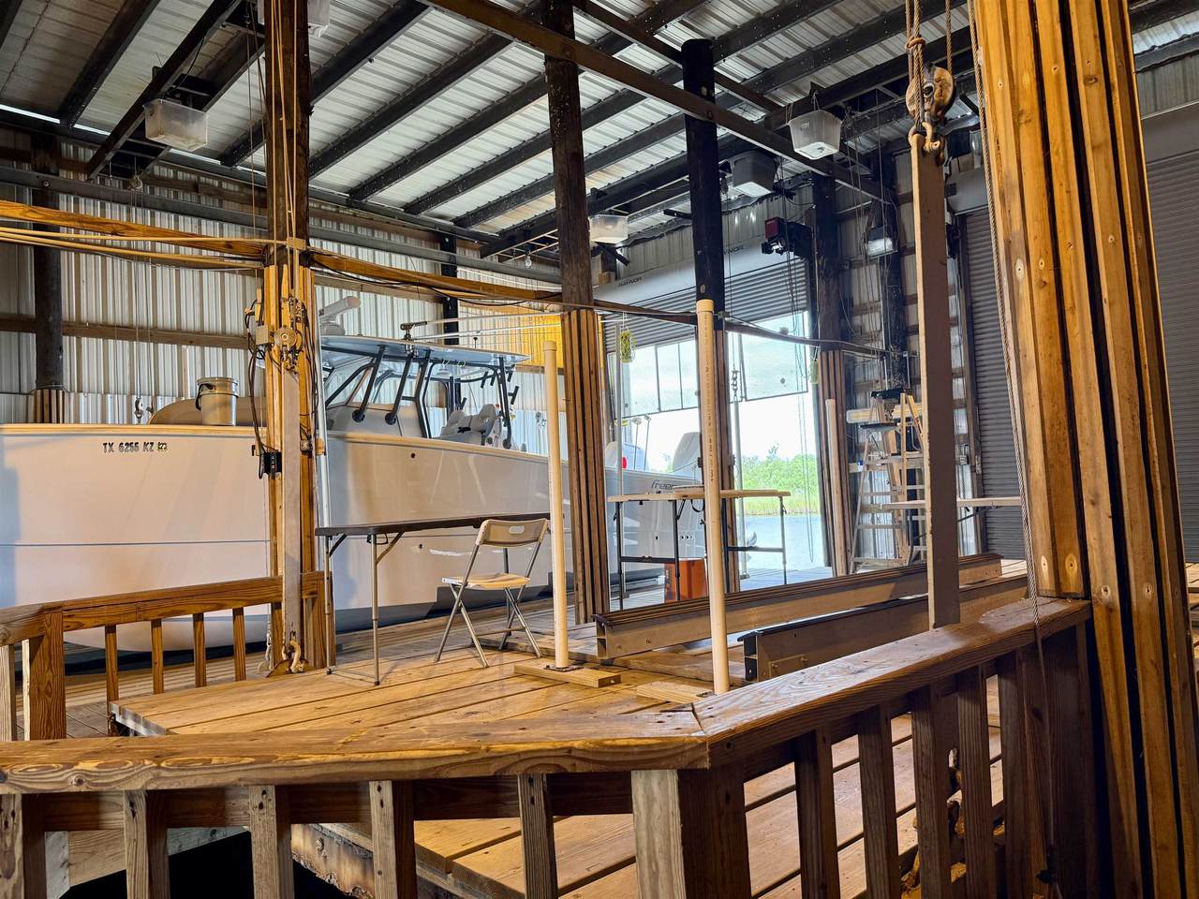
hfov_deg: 71.6
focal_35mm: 24
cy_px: 450
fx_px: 831
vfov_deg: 56.8
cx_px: 600
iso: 200
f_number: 1.78
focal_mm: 6.76
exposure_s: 1/139
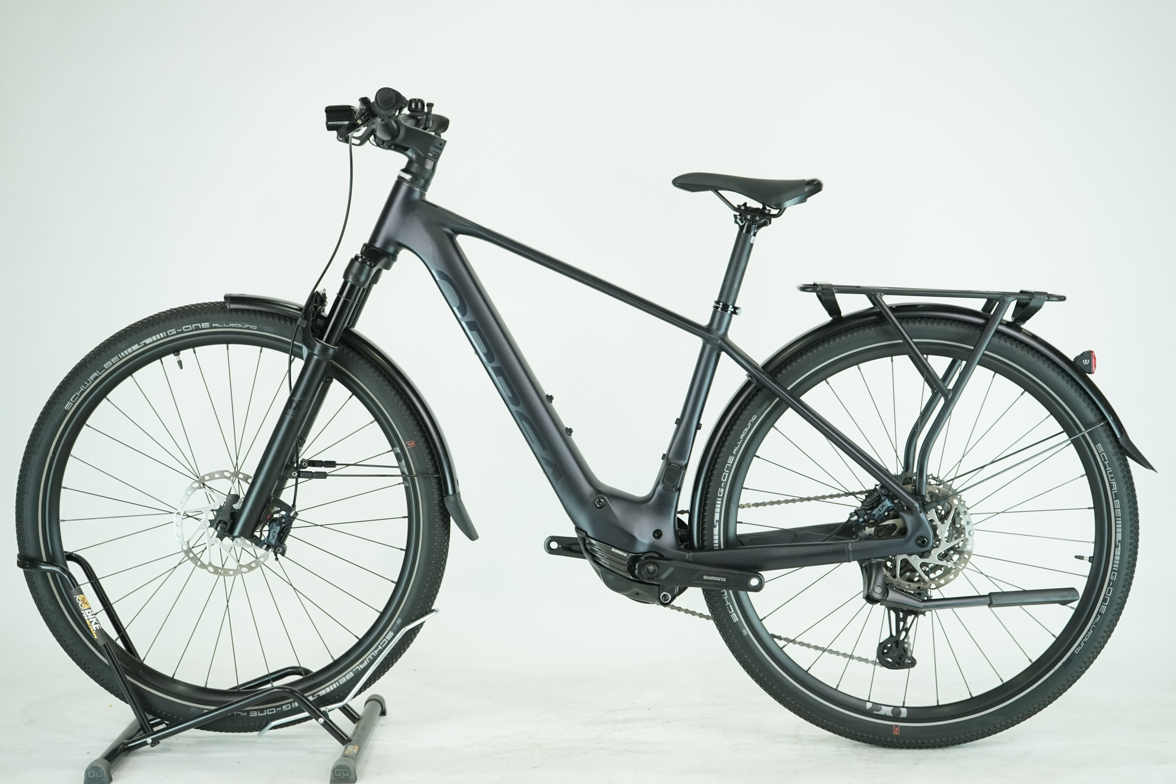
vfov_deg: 25.5
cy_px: 392
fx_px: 1731
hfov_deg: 37.5
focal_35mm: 53
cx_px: 588
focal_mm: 53
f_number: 5.6
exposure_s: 1/200
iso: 1600
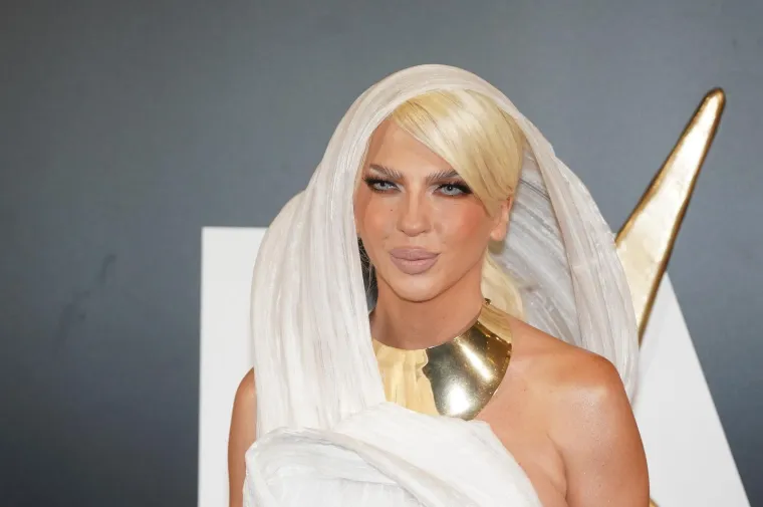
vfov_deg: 8.7
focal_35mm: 157
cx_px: 382
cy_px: 254
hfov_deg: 13.1
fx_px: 3324
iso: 1600
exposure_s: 1/250
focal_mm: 105
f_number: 4
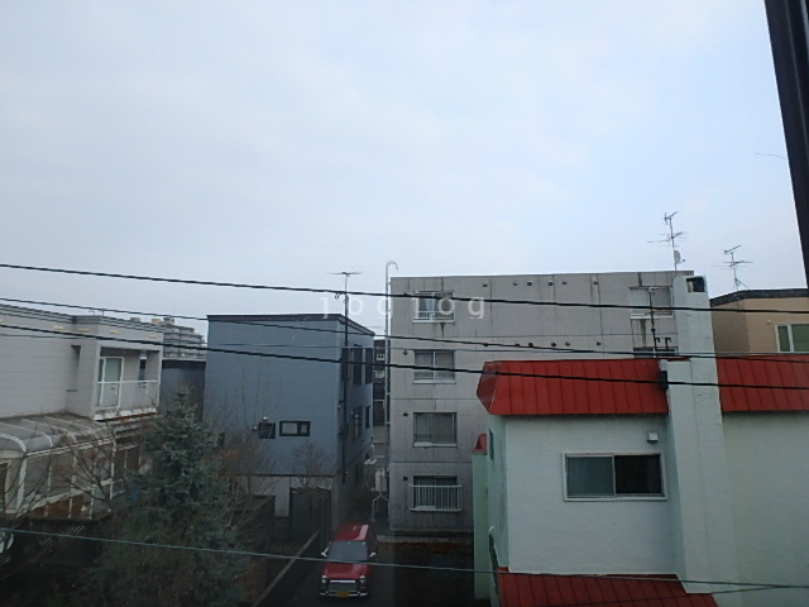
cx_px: 404
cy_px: 304
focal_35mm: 21
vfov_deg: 63.4
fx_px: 491
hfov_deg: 79.0
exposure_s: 1/320
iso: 125
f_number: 3.5
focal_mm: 3.7
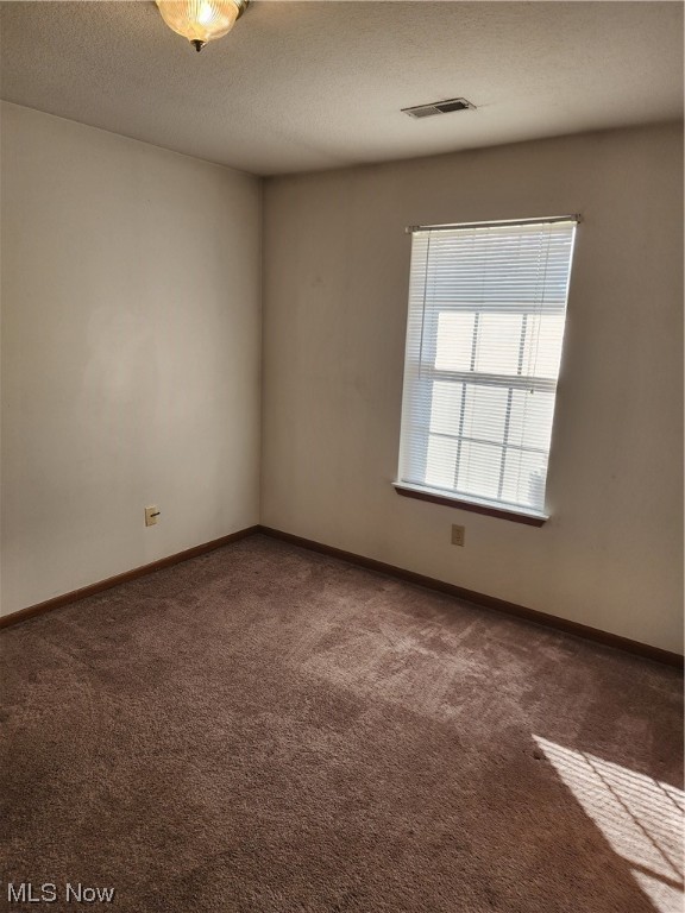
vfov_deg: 73.9
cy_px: 456
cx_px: 342
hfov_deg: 58.9
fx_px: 607
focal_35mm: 23
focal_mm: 6.4
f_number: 1.8
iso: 50
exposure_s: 1/120
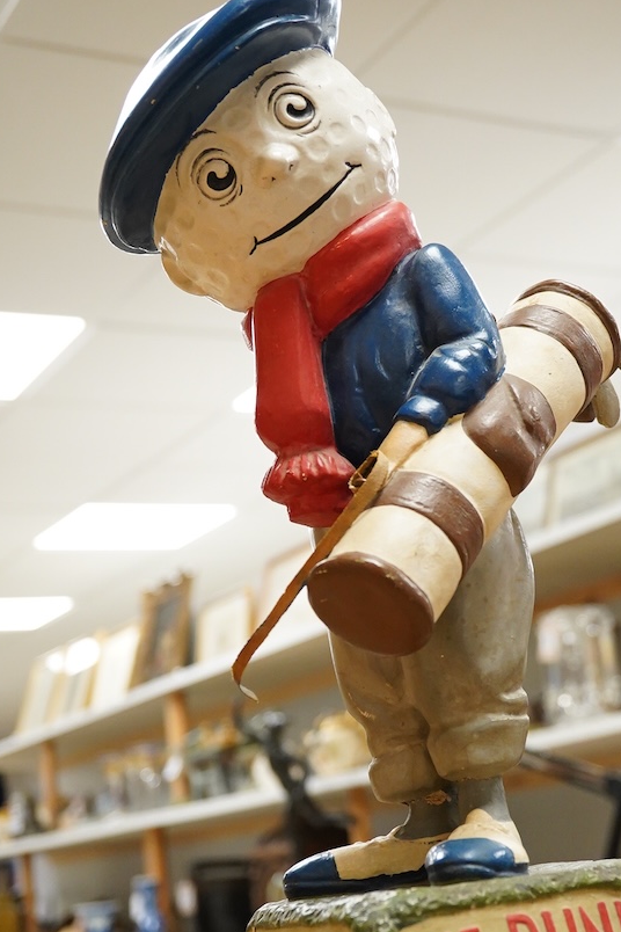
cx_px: 401
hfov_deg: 21.5
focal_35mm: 63
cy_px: 571
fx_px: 1630
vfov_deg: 31.8
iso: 2500
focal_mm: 30
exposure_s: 1/200
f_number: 7.1
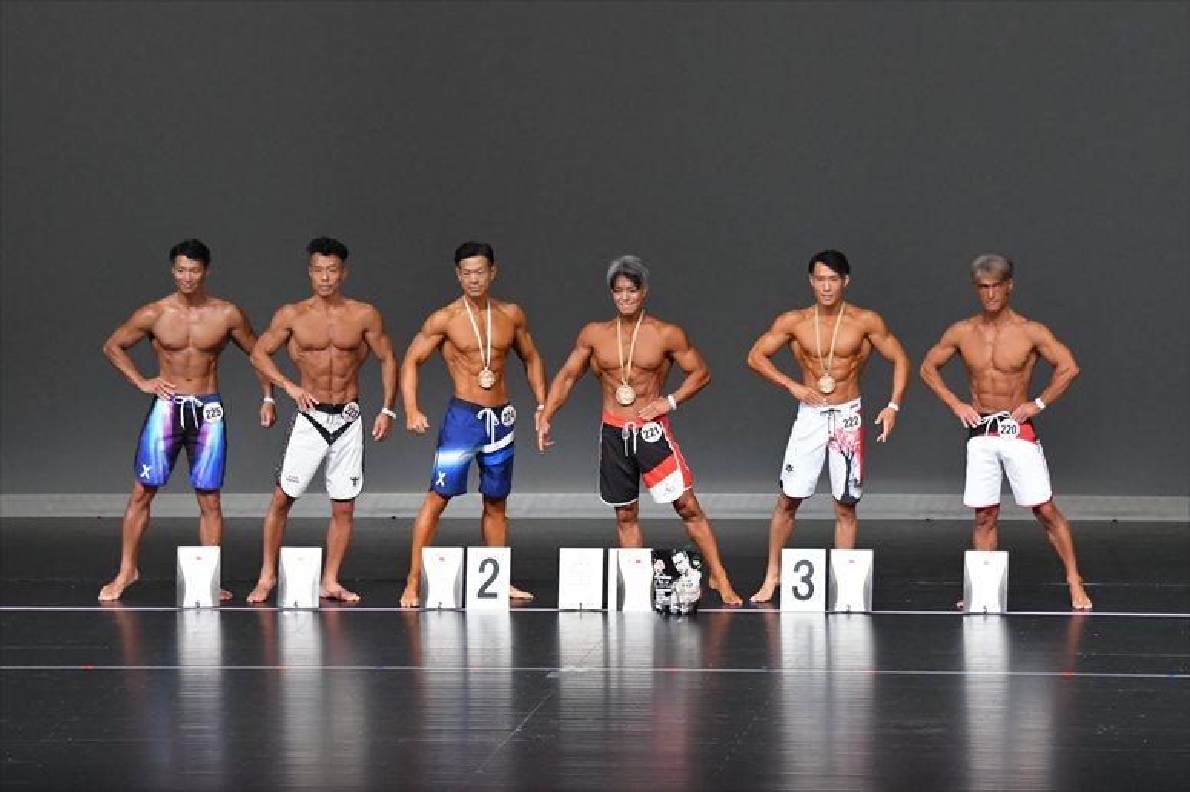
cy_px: 396
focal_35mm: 187
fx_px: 6178
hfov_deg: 11.0
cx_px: 595
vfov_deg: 7.3
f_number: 5.6
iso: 5000
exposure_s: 1/400
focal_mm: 125
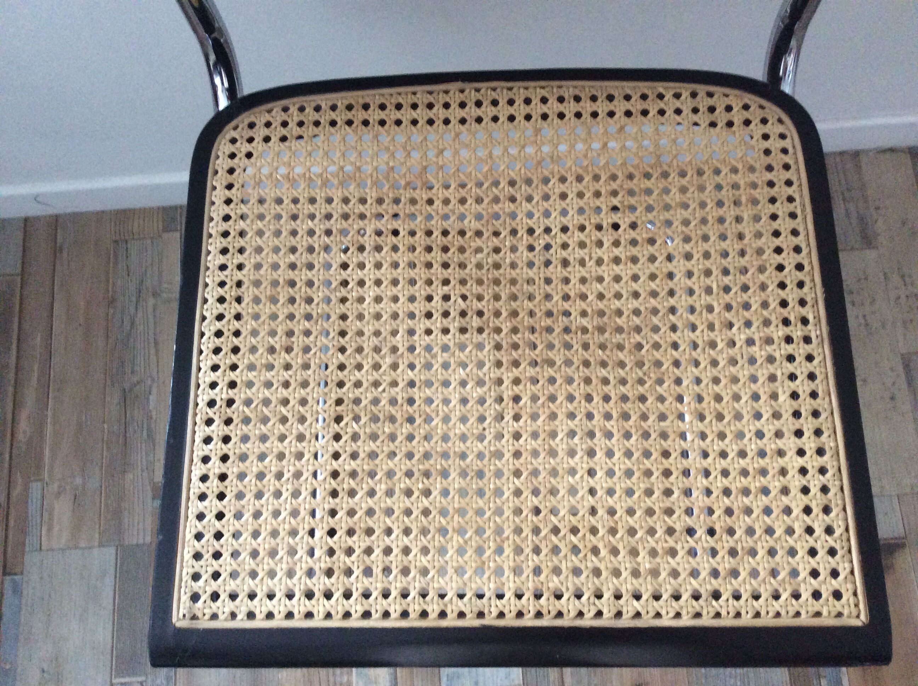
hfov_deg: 56.9
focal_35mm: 32
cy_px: 343
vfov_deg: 44.1
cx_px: 459
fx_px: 847
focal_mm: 3.3
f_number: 2.4
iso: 250
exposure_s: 1/17
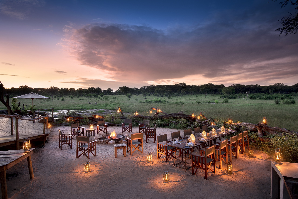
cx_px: 149
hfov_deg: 86.9
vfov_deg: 64.6
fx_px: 157
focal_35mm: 19
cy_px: 100
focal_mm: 19
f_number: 8
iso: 200
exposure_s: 10
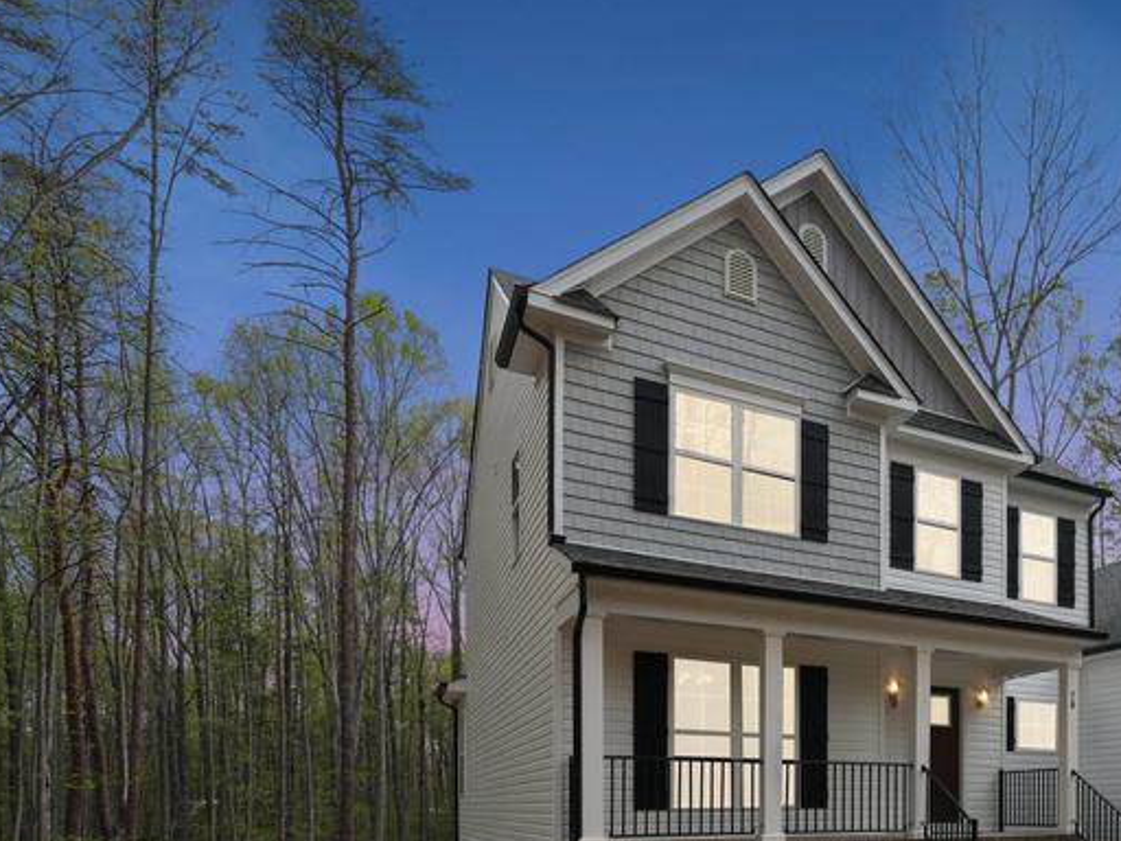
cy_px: 592
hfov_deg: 60.0
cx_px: 987
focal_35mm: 25
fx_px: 810
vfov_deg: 53.3
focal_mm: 13
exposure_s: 1/160
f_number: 8
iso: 200
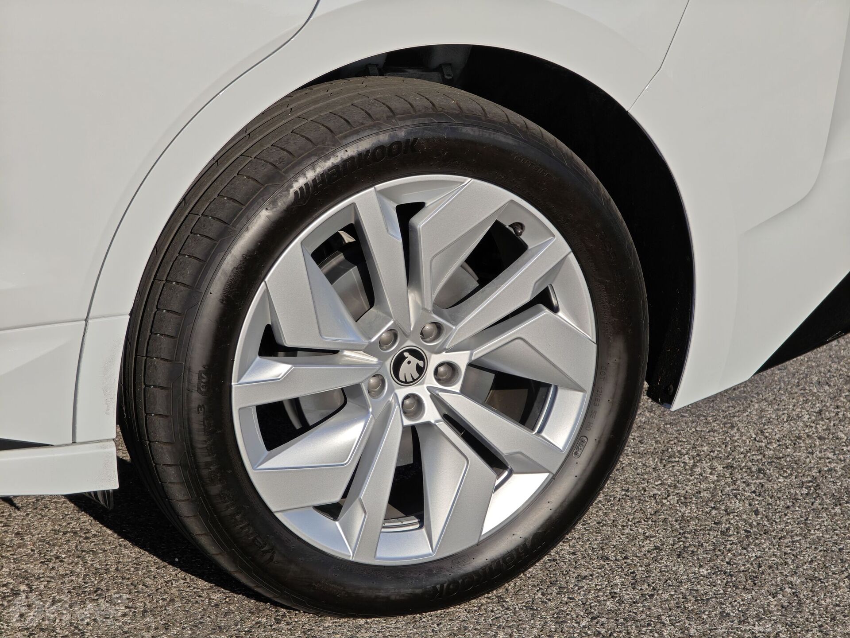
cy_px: 319
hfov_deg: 16.4
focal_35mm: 120
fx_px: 2947
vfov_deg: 12.3
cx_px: 425
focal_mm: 19.4
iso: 50
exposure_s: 1/2644
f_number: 2.5
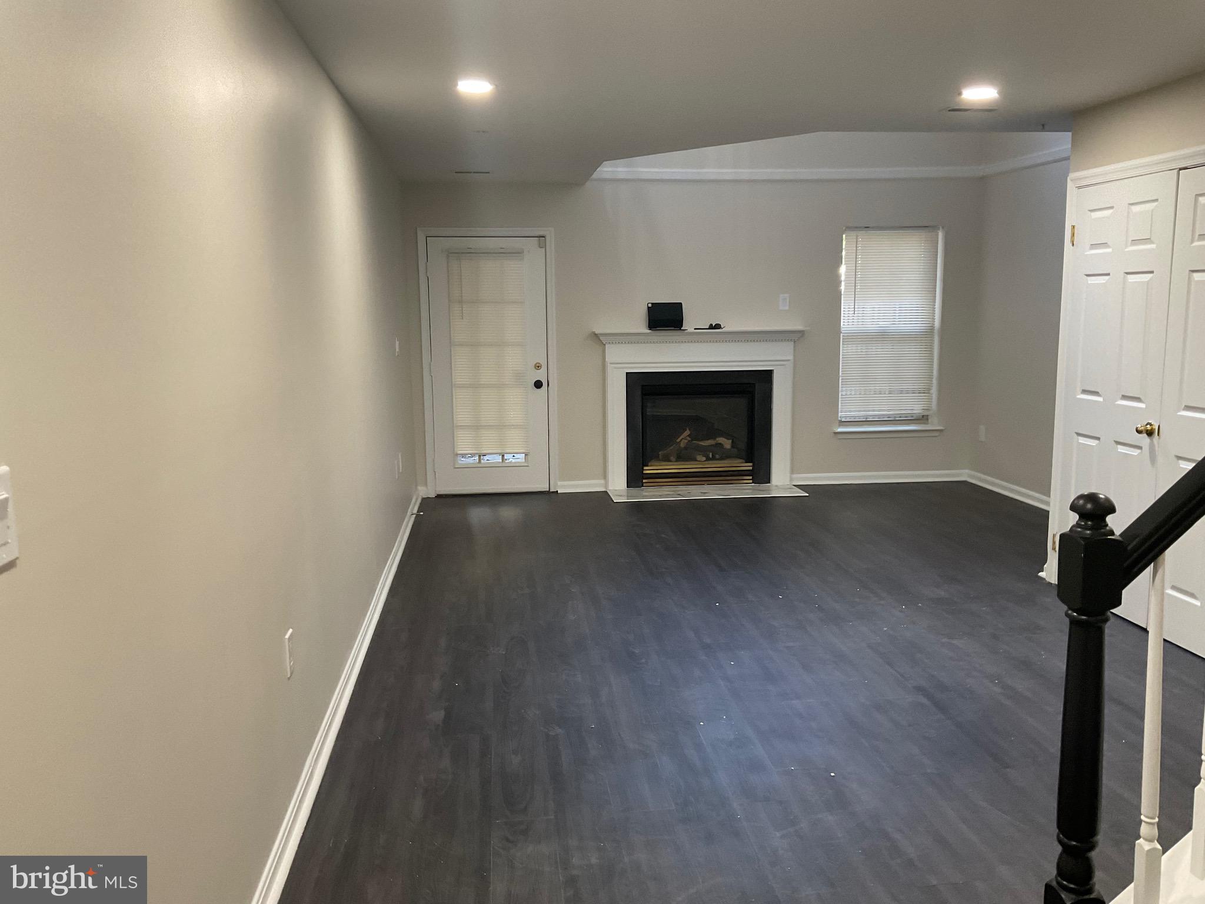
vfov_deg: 48.2
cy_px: 452
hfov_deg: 61.7
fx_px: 1010
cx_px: 602
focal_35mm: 29
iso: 125
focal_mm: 3
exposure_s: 1/60
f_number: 1.8
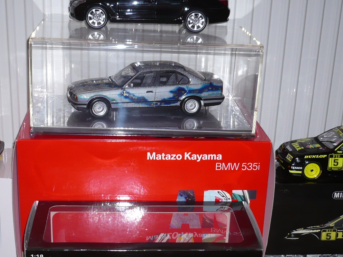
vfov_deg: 22.5
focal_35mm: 65
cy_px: 178
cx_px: 128
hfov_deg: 29.7
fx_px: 644
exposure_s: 1/30
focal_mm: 5.8
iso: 100
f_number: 2.8
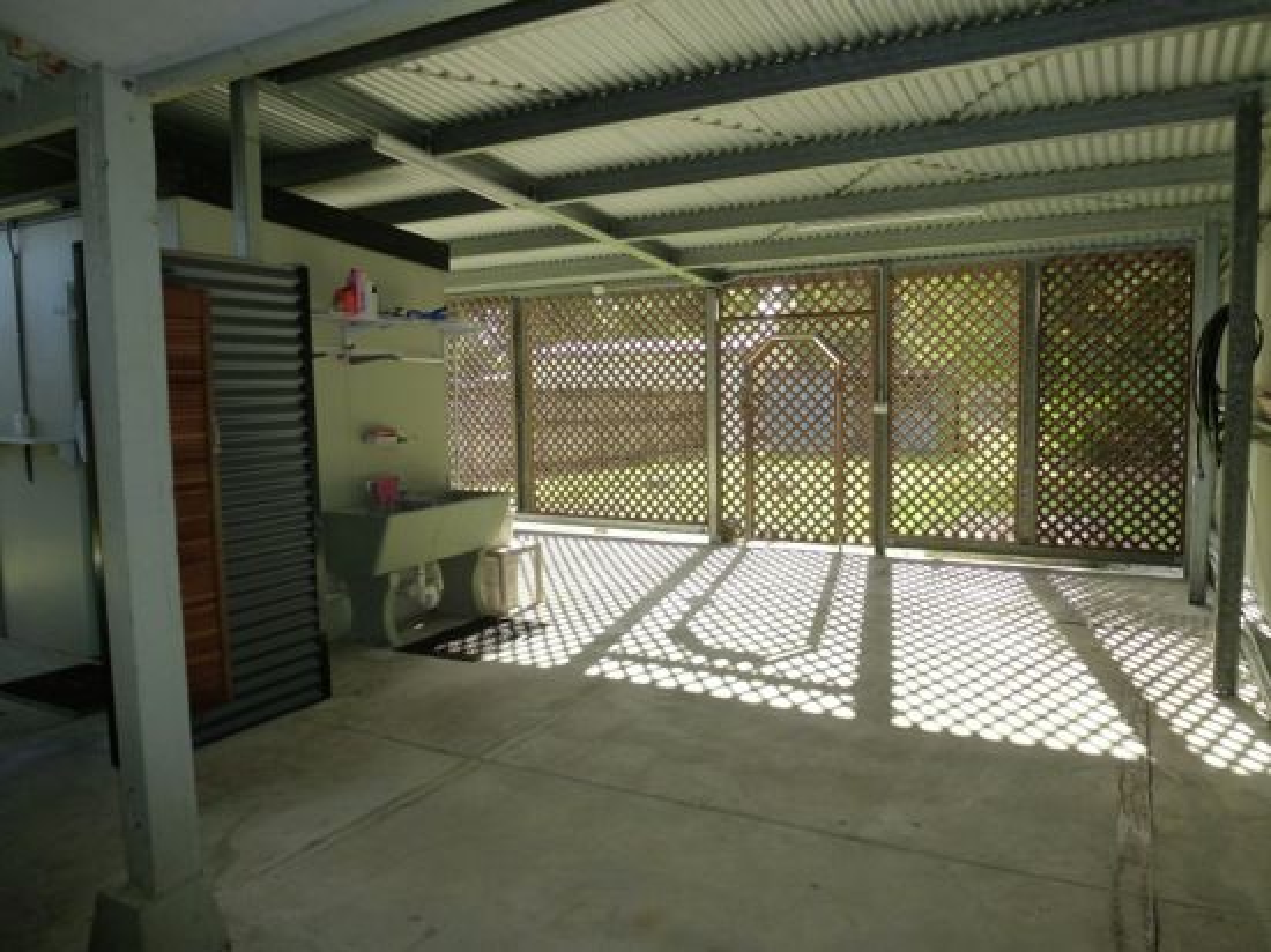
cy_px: 476
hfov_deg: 71.6
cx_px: 636
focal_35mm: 24
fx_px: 881
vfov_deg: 56.8
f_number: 3.3
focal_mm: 4.3
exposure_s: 1/160
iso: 160
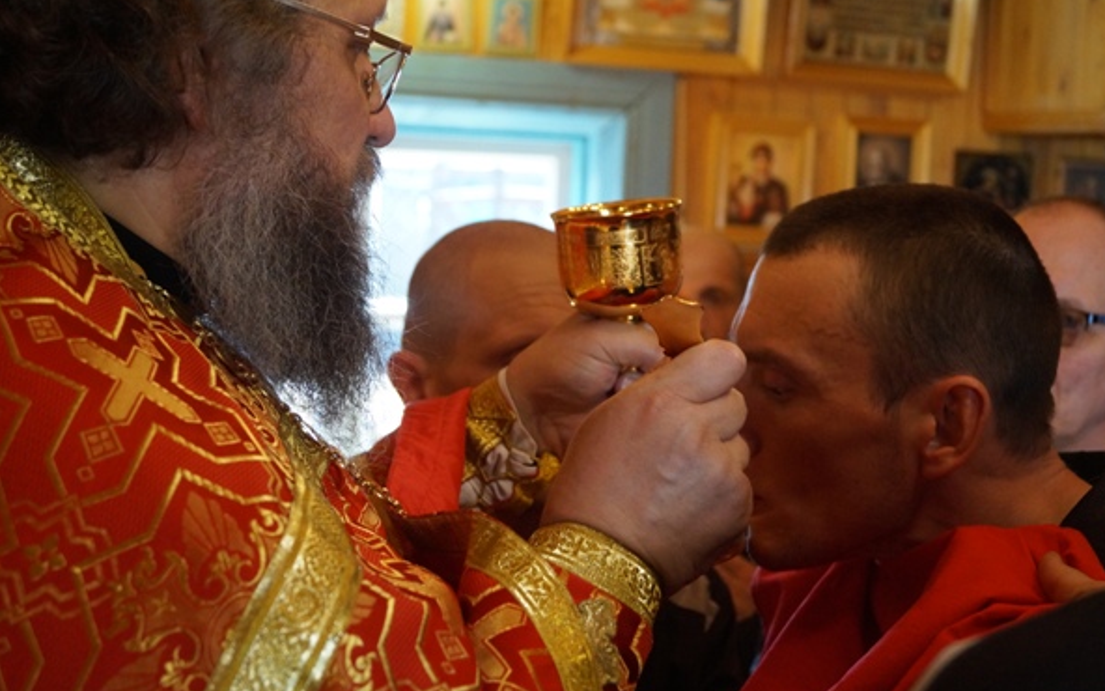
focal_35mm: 62
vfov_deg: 21.0
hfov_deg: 33.0
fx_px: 1867
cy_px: 338
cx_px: 558
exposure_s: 1/160
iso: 1600
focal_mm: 40
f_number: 5.6
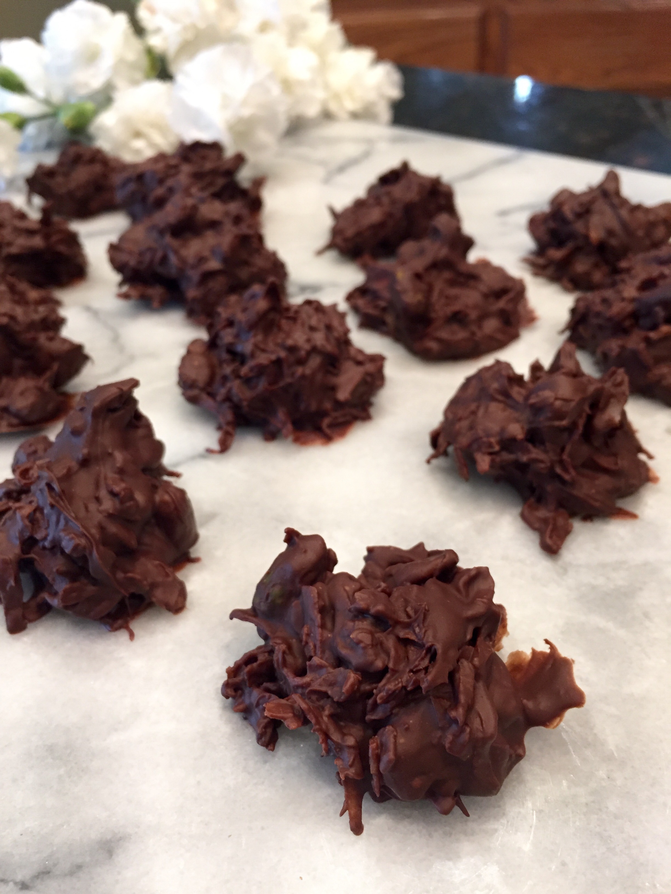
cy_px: 447
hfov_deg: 48.2
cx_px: 336
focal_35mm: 29
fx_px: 750
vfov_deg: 61.7
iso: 200
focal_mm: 4.15
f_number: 2.2
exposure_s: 1/33
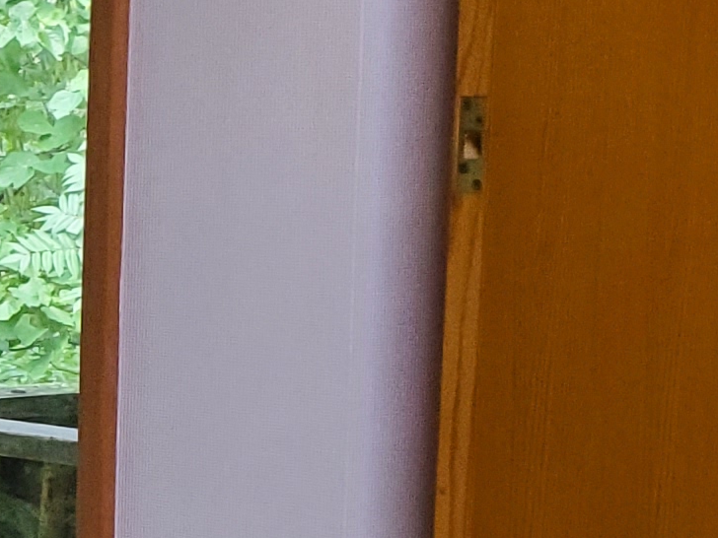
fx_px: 2987
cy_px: 510
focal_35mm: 144
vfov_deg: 10.2
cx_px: -488
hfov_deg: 12.7
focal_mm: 4.3
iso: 200
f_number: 1.5
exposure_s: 1/120
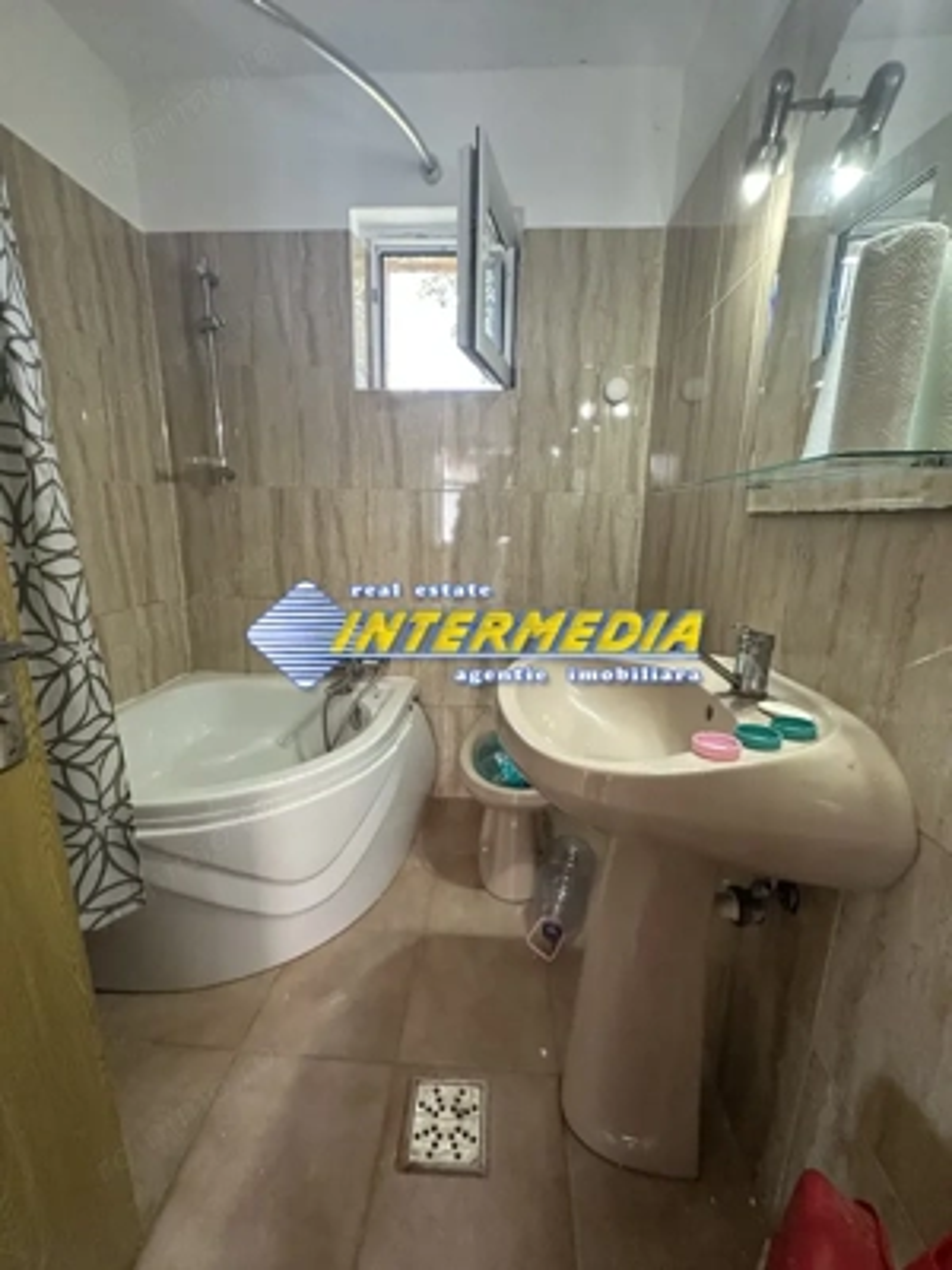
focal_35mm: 14
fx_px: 513
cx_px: 476
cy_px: 635
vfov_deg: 102.1
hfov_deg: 85.7
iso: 400
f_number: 2.2
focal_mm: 2.22
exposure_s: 1/73
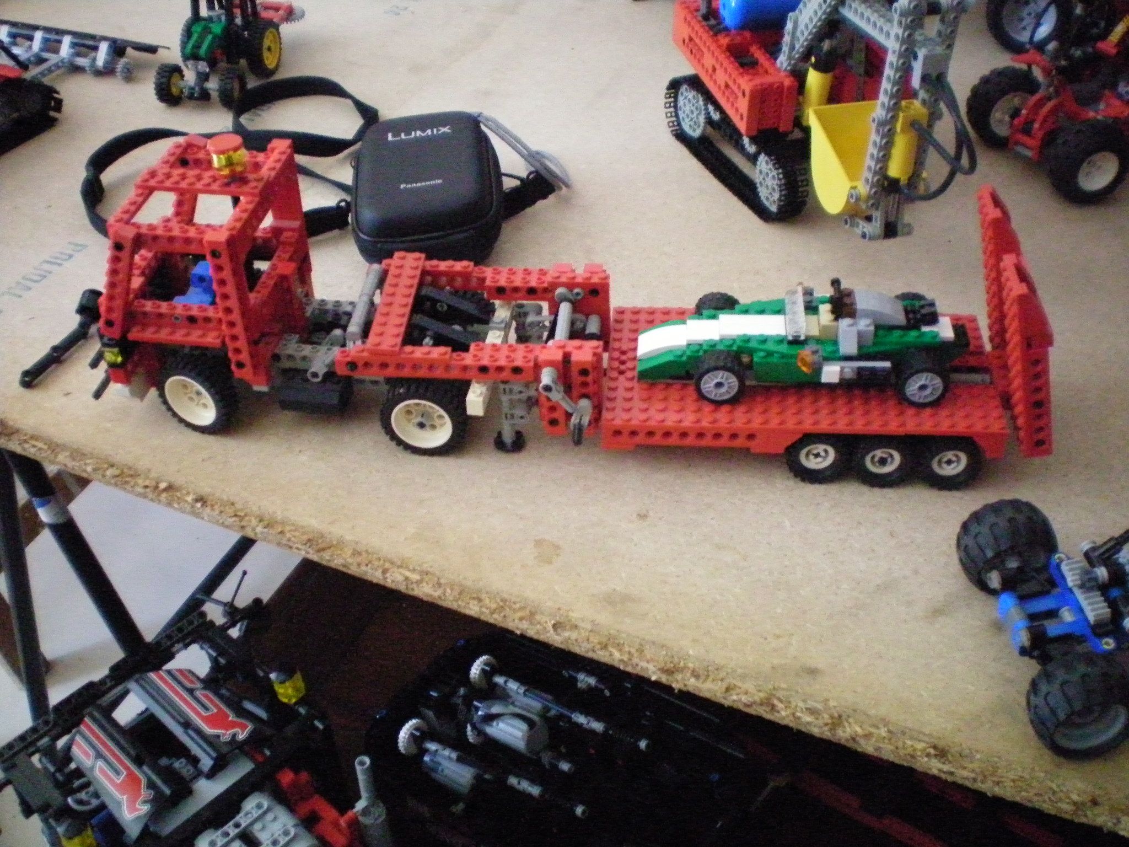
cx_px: 564
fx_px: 1239
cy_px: 424
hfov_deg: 49.0
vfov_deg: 37.7
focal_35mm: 38
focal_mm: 6.3
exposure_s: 1/60
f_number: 3.1
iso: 800
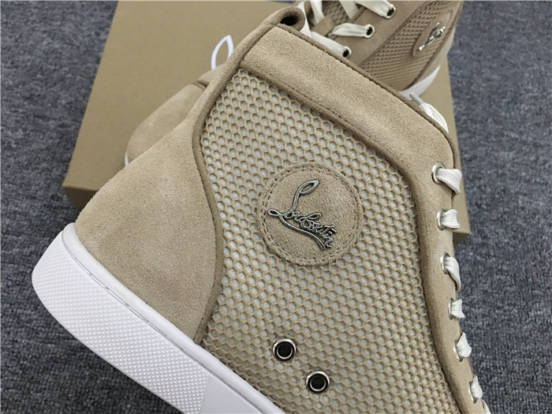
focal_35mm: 29
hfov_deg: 61.7
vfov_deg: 48.2
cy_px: 207
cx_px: 276
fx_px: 462
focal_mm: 4.15
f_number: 2.2
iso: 200
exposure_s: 1/25
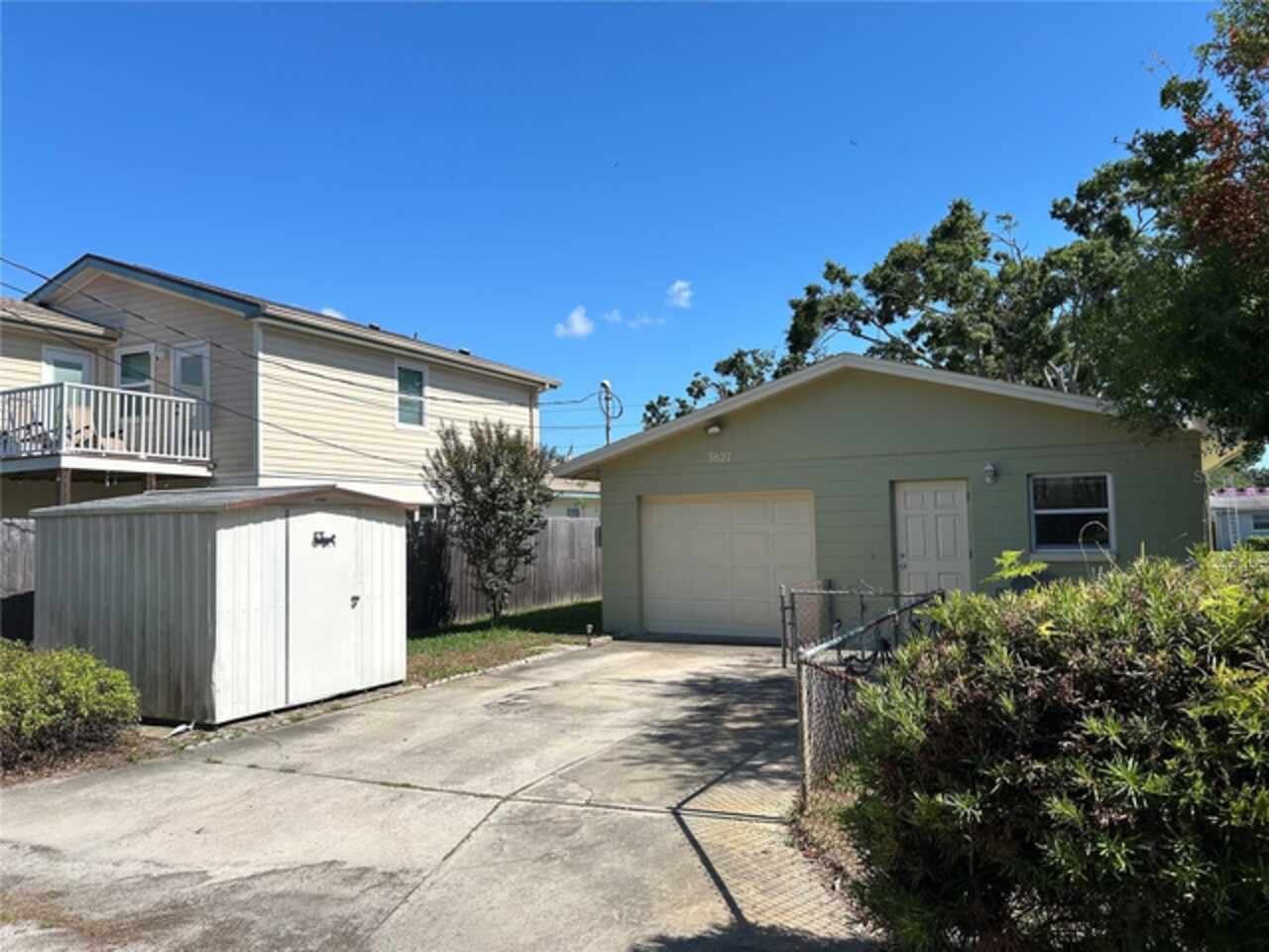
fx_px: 953
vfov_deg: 53.1
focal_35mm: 26
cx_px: 634
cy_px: 476
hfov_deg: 67.3
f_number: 1.5
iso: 50
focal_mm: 5.7
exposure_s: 1/5076
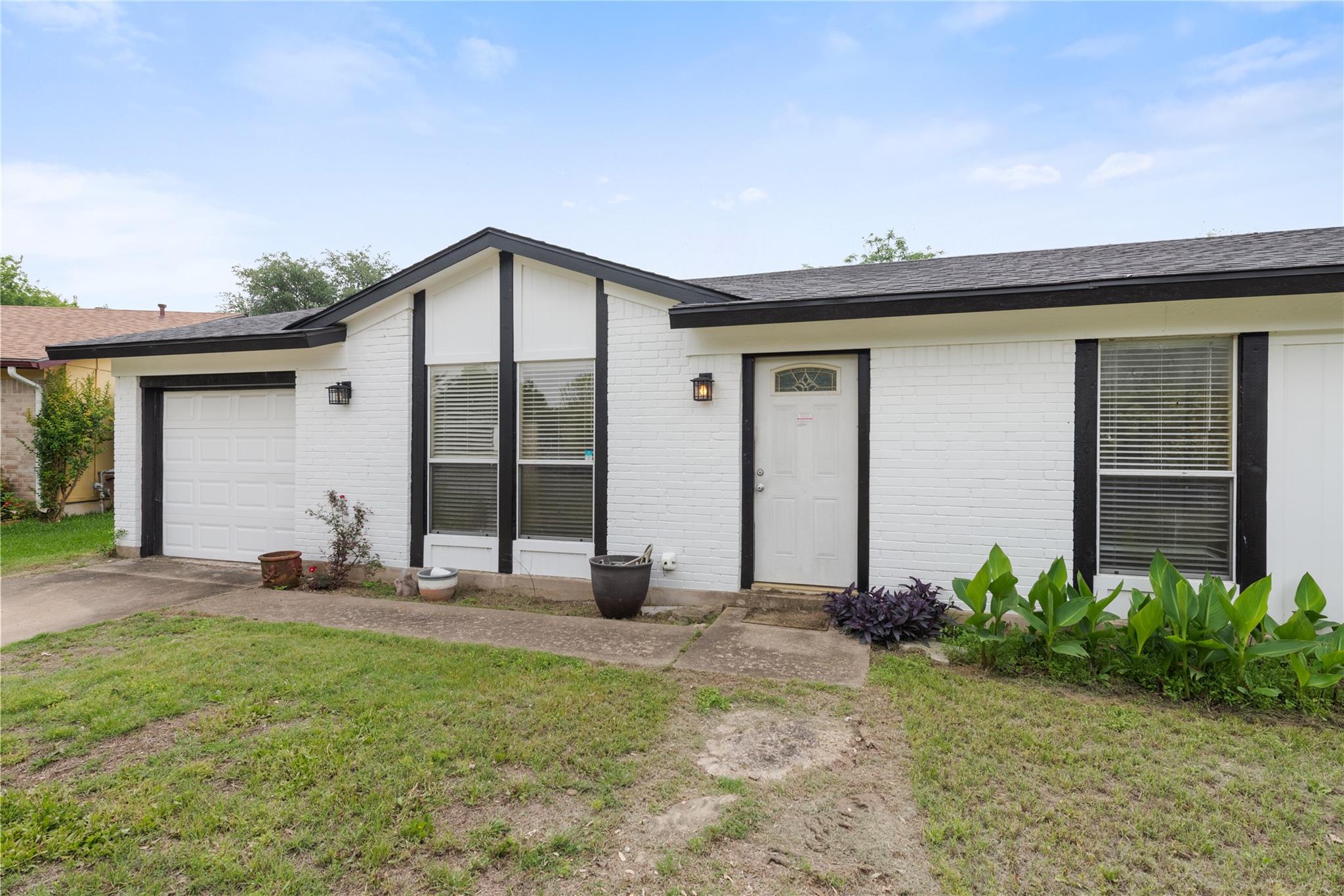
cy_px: 448
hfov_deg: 93.3
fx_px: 635
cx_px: 672
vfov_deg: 70.5
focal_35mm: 17
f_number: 8
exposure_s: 1/400
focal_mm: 17
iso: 400
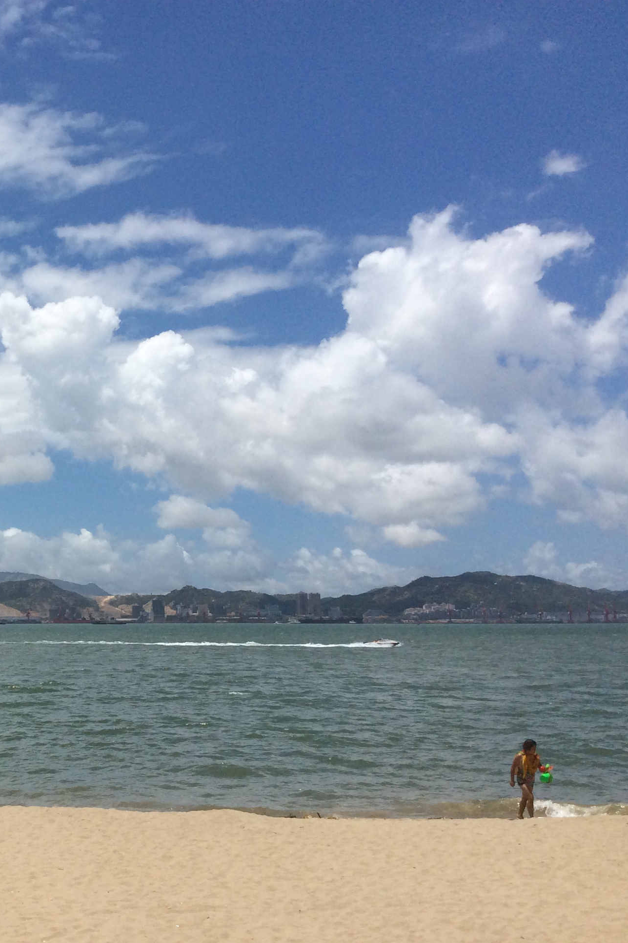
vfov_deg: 42.7
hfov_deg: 27.7
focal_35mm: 46
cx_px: 12
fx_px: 1204
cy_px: 472
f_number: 2.4
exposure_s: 1/4098
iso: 40
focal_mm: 3.3
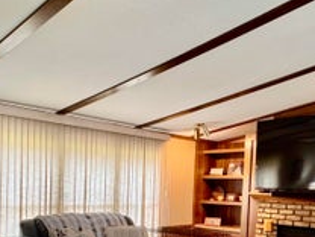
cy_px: 208
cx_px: 133
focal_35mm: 43
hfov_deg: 43.7
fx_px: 391
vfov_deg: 32.1
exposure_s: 1/60
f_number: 2.2
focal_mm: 2.22
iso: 200
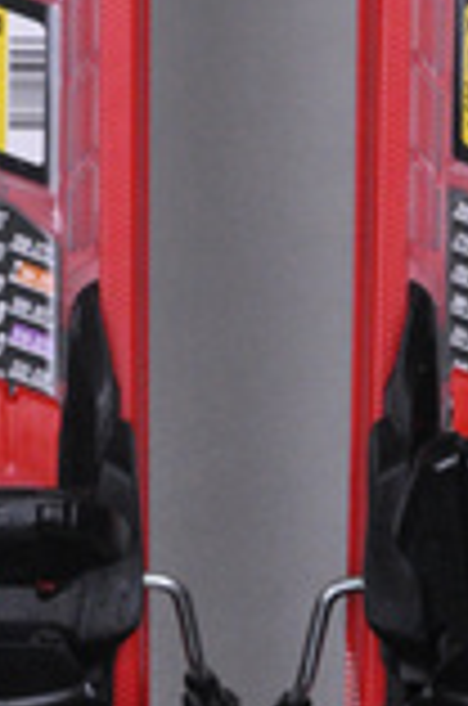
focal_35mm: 301
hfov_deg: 4.5
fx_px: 5895
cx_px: 250
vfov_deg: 6.9
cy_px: 175
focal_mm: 70
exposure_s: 1/125
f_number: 9.5
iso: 3200
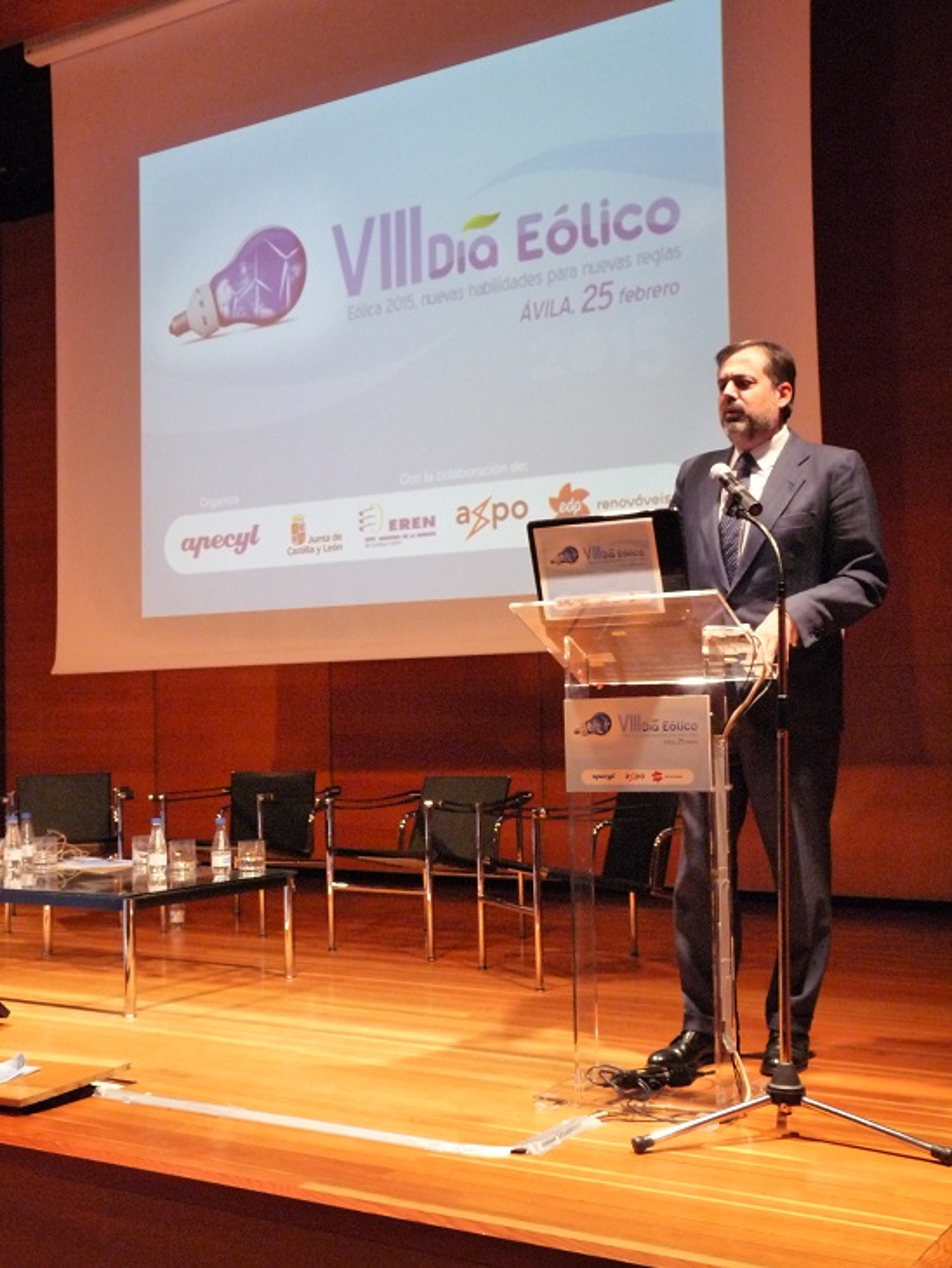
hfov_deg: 34.4
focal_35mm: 42
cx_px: 476
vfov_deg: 44.8
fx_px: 1539
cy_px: 634
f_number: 3
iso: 800
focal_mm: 7.4
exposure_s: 1/60
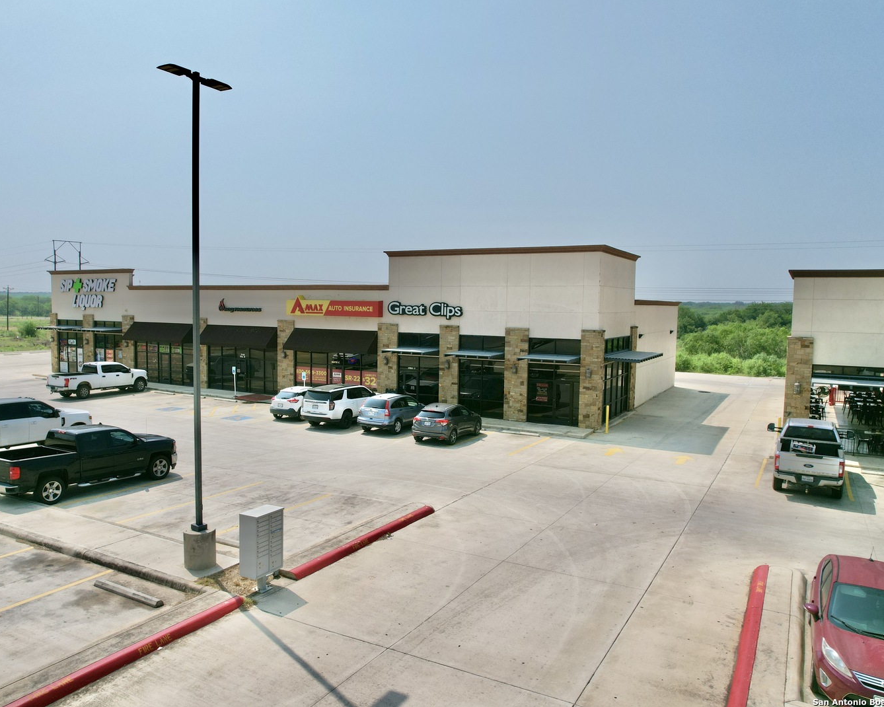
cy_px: 351
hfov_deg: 68.1
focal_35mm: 25
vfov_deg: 56.8
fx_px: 654
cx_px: 421
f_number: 2.8
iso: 110
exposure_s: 1/4000
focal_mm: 8.38
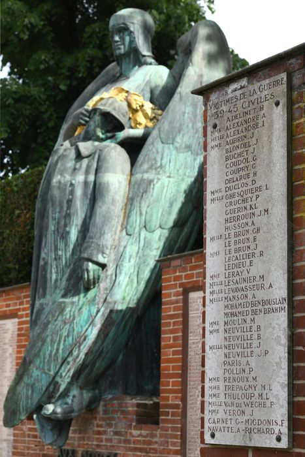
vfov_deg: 39.6
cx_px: 152
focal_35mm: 50
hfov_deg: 27.0
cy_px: 228
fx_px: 635
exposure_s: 1/250
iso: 64
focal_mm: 50
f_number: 7.1
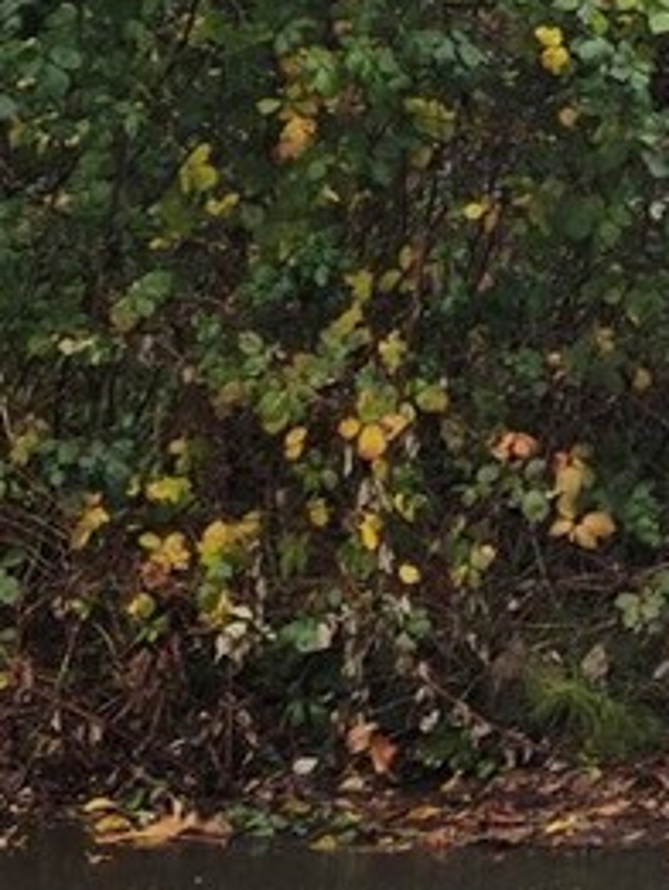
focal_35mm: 127
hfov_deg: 10.3
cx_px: 1539
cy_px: -177
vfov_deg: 15.0
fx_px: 3270
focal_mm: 5.4
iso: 25
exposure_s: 1/180
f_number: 1.8
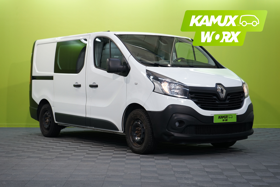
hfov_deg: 28.8
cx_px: 140
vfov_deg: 19.5
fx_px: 544
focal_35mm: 70
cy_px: 94
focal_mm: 70
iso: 640
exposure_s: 1/25
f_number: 6.3
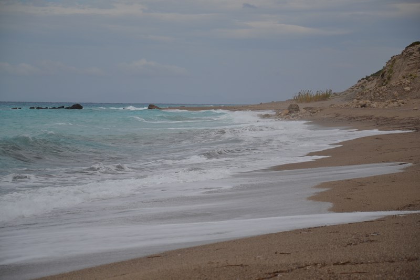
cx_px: 210
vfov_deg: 10.2
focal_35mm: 135
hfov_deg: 15.2
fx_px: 1575
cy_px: 140
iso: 220
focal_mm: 90
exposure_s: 1/500
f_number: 5.6
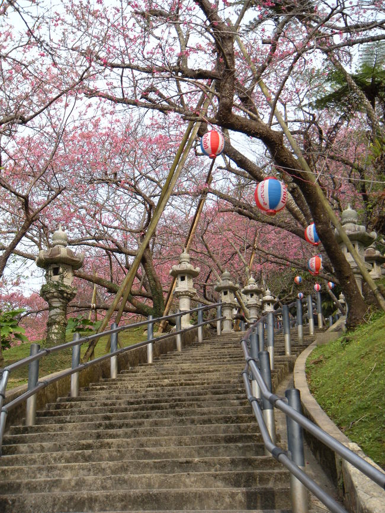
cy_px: 256
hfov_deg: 21.6
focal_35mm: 68
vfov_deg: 28.6
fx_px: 1008
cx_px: 192
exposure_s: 1/190
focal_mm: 11.3
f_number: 4.4
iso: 64
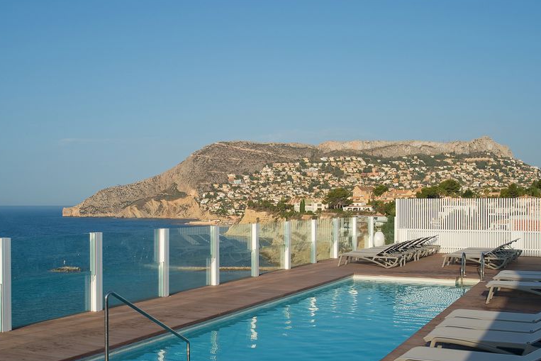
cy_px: 211
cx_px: 251
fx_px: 706
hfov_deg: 41.9
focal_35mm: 47
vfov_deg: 28.6
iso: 100
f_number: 16
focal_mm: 35
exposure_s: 1/125
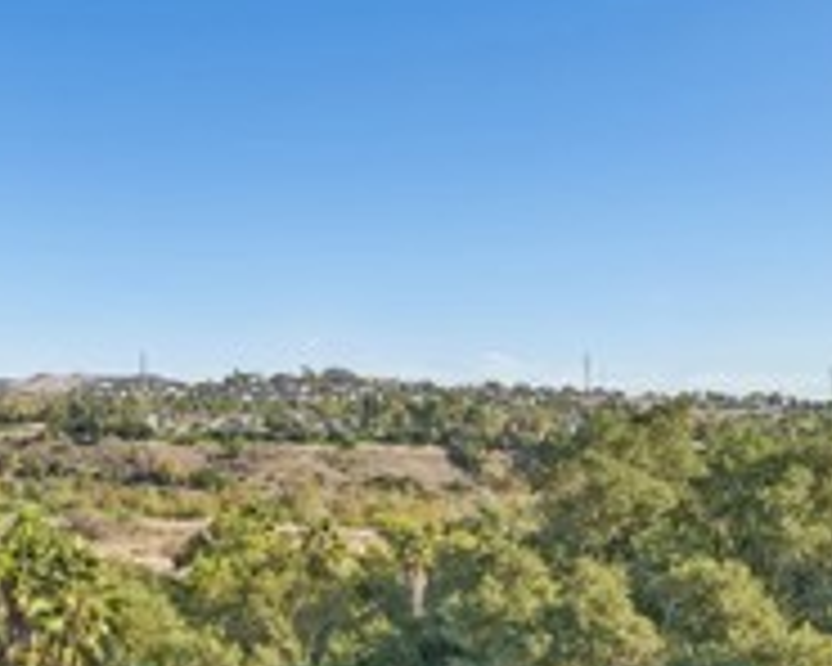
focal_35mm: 39
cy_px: 326
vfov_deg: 38.2
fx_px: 960
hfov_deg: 41.7
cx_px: 31
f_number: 5
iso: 100
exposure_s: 1/400
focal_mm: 12
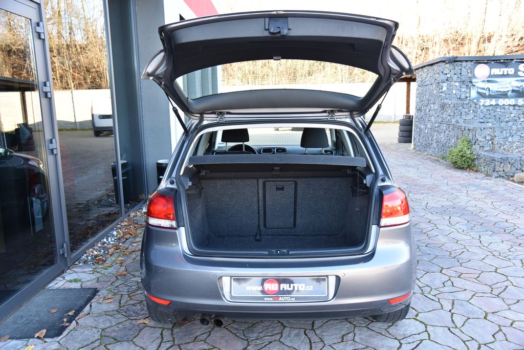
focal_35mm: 31
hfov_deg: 60.3
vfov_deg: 42.4
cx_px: 262
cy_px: 175
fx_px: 451
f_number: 5
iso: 500
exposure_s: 1/100
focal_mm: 31
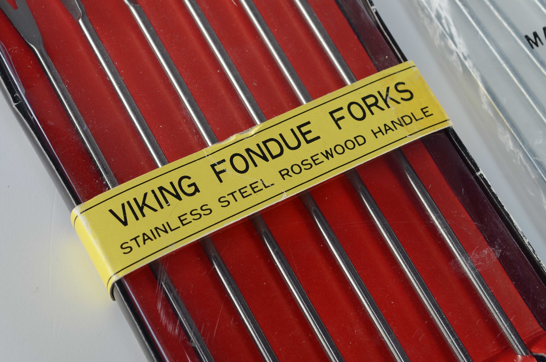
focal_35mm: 82
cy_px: 181
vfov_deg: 16.5
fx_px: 1249
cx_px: 273
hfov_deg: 24.7
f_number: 11
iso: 100
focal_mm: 55
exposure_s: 1/80
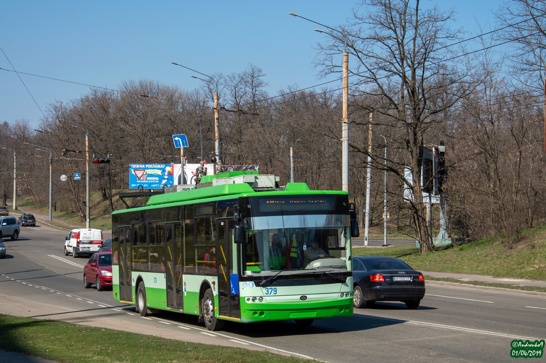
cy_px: 182
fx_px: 1023
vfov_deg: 20.1
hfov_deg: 29.9
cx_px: 273
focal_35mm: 68
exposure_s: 1/800
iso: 100
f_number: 7.1
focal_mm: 45
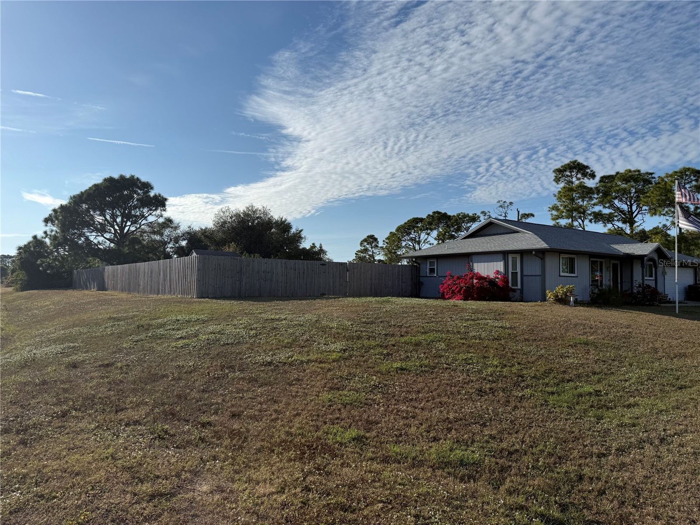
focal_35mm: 24
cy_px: 262
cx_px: 350
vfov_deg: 56.8
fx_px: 485
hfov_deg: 71.6
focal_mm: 6.76
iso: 80
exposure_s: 1/10309
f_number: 1.78
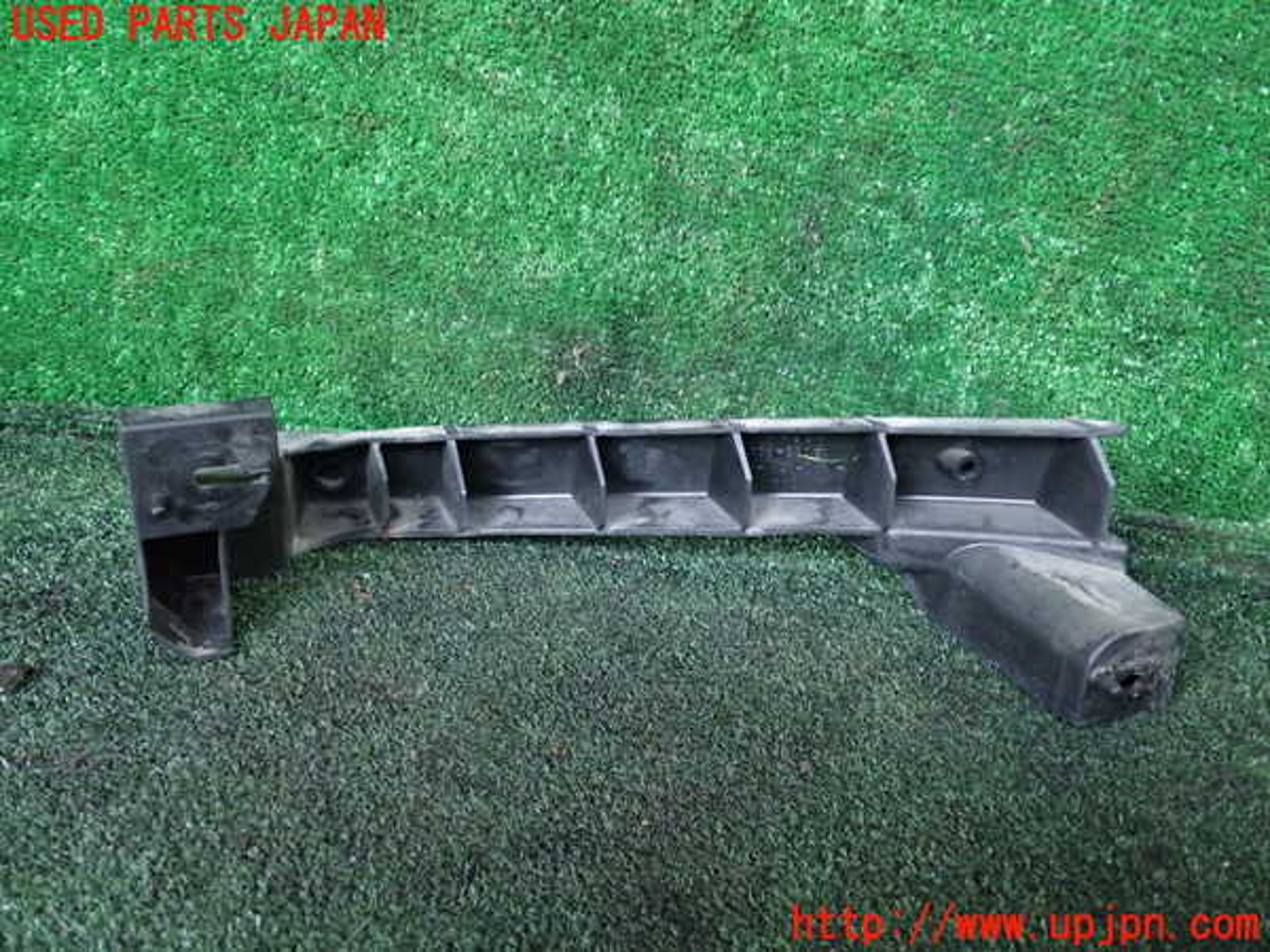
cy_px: 476
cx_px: 635
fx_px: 1101
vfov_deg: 46.8
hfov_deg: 60.0
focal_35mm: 30
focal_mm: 5.4
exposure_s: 1/25
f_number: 2.3
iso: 800
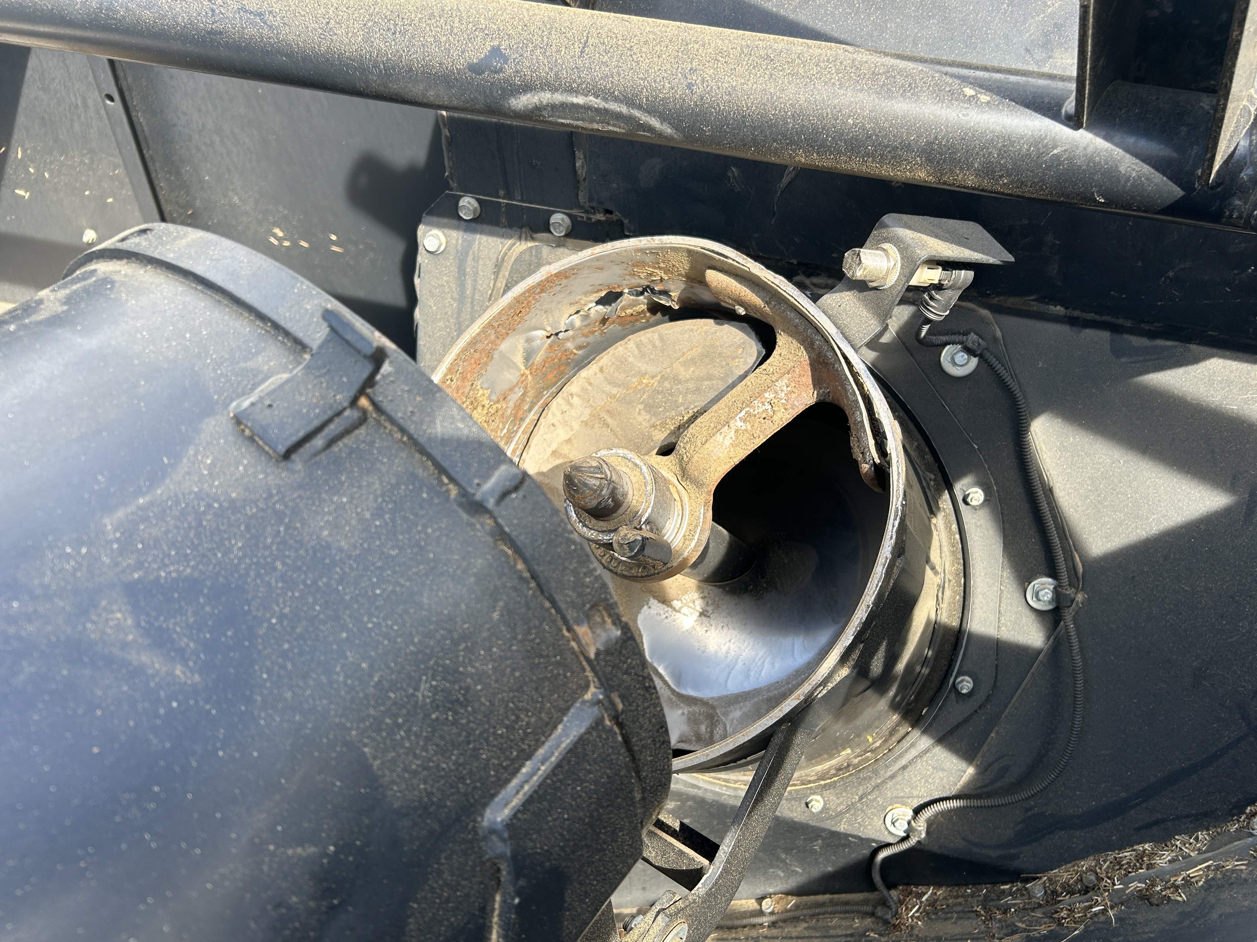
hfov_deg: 63.4
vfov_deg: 49.7
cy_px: 497
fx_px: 1017
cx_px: 660
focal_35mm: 28
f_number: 1.5
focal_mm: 5.7
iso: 50
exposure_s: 1/502
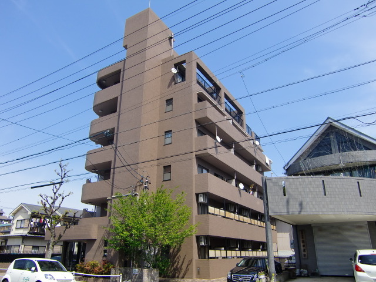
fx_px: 304
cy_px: 141
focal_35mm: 28
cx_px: 188
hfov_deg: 63.4
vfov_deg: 49.7
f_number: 7
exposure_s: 1/160
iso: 64
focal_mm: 4.9
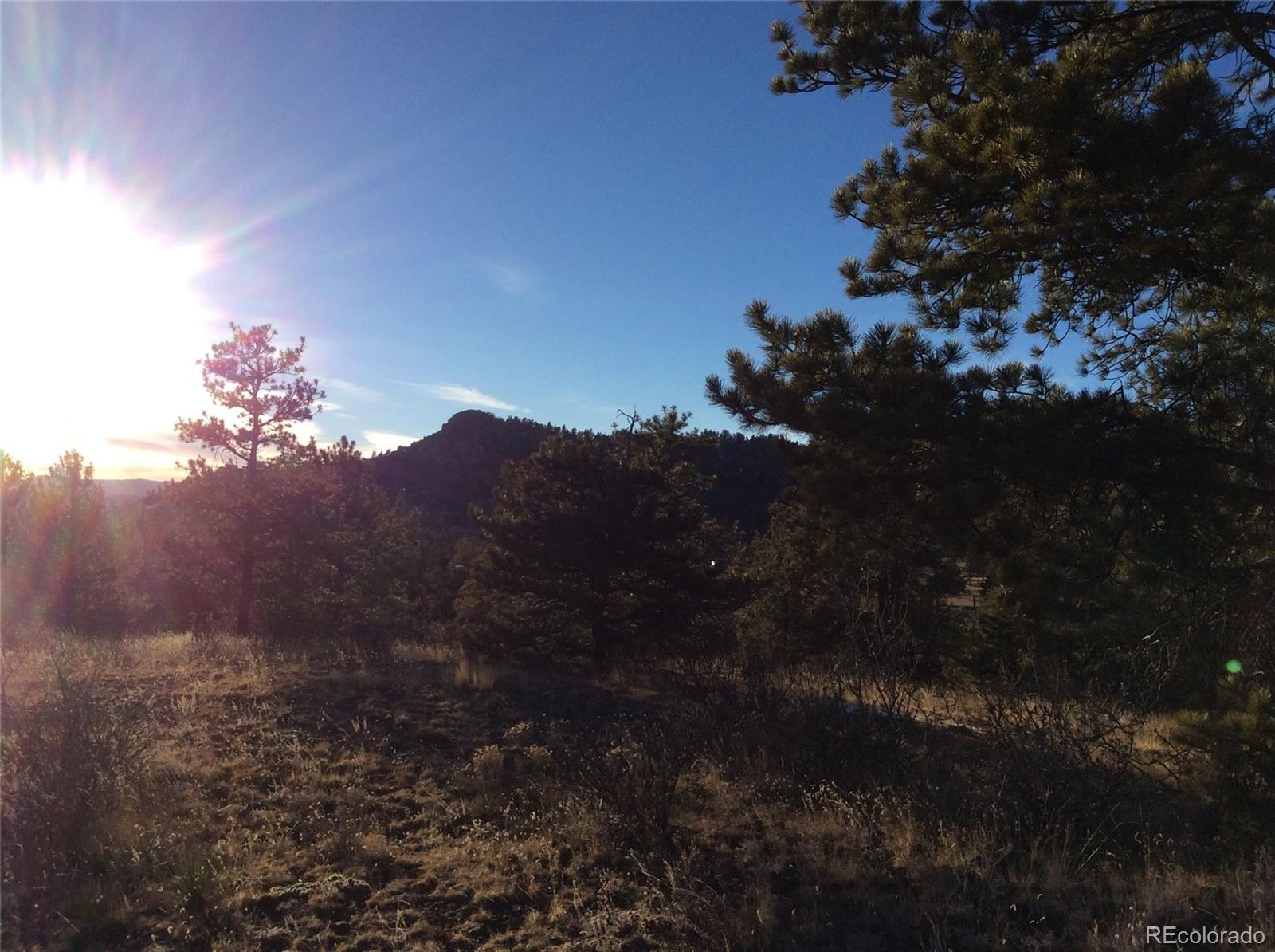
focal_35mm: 32
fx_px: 1177
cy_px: 476
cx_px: 638
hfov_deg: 56.9
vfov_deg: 44.0
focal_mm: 3.3
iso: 32
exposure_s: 1/2045
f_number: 2.4
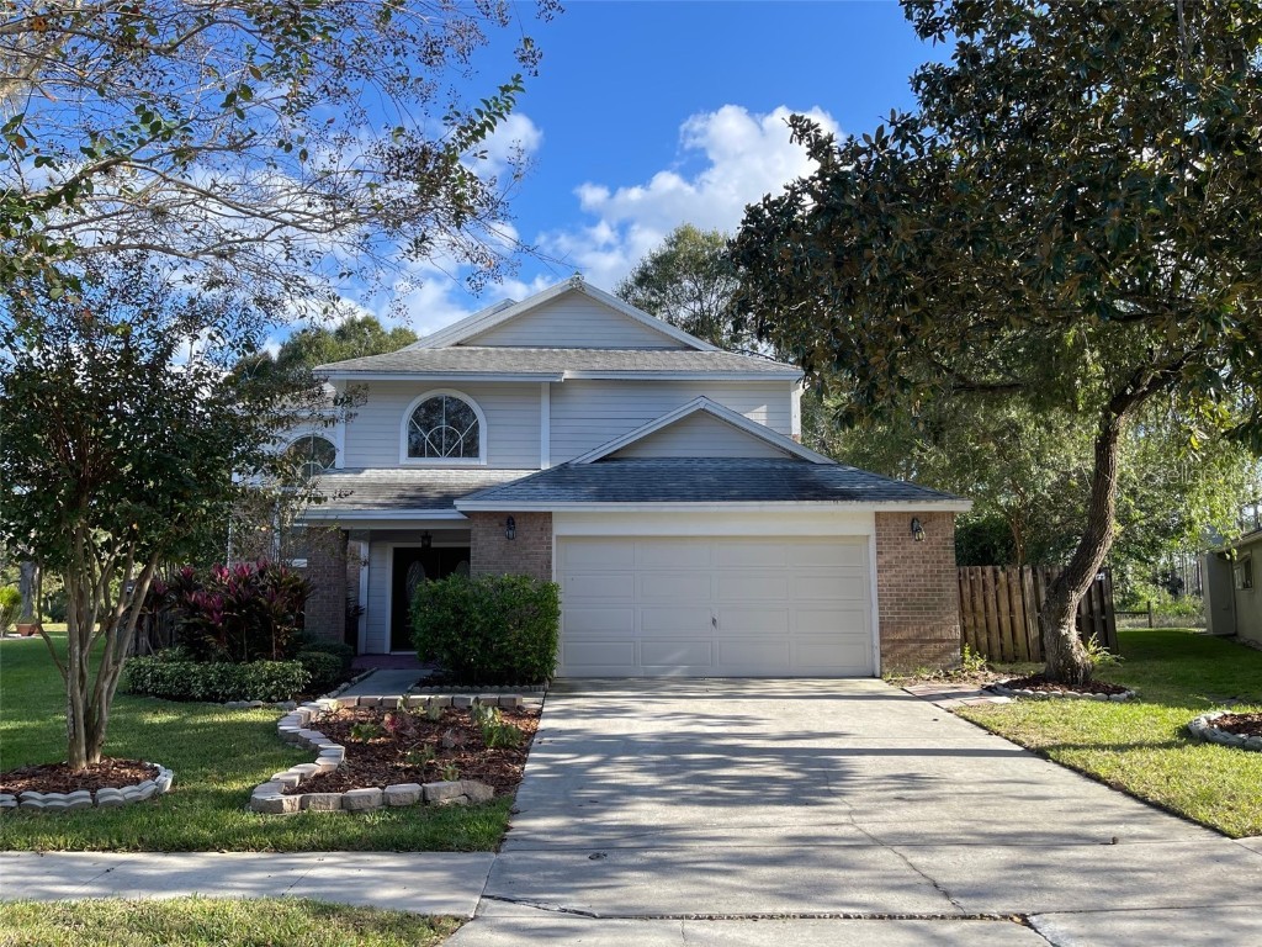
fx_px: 948
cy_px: 474
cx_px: 631
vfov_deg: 53.1
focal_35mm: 26
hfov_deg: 67.3
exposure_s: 1/1067
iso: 32
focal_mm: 5.1
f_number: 1.6
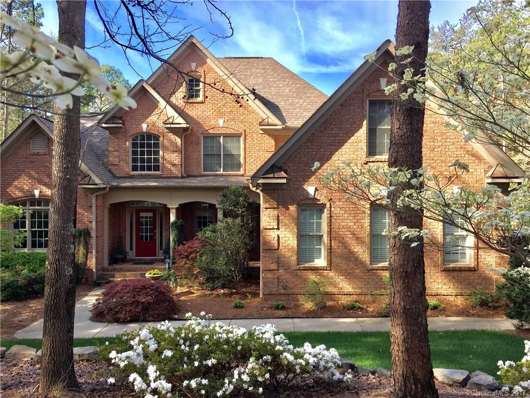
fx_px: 444
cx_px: 265
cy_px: 199
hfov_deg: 61.7
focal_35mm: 29
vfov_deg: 48.2
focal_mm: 4.15
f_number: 2.2
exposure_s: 1/534
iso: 32
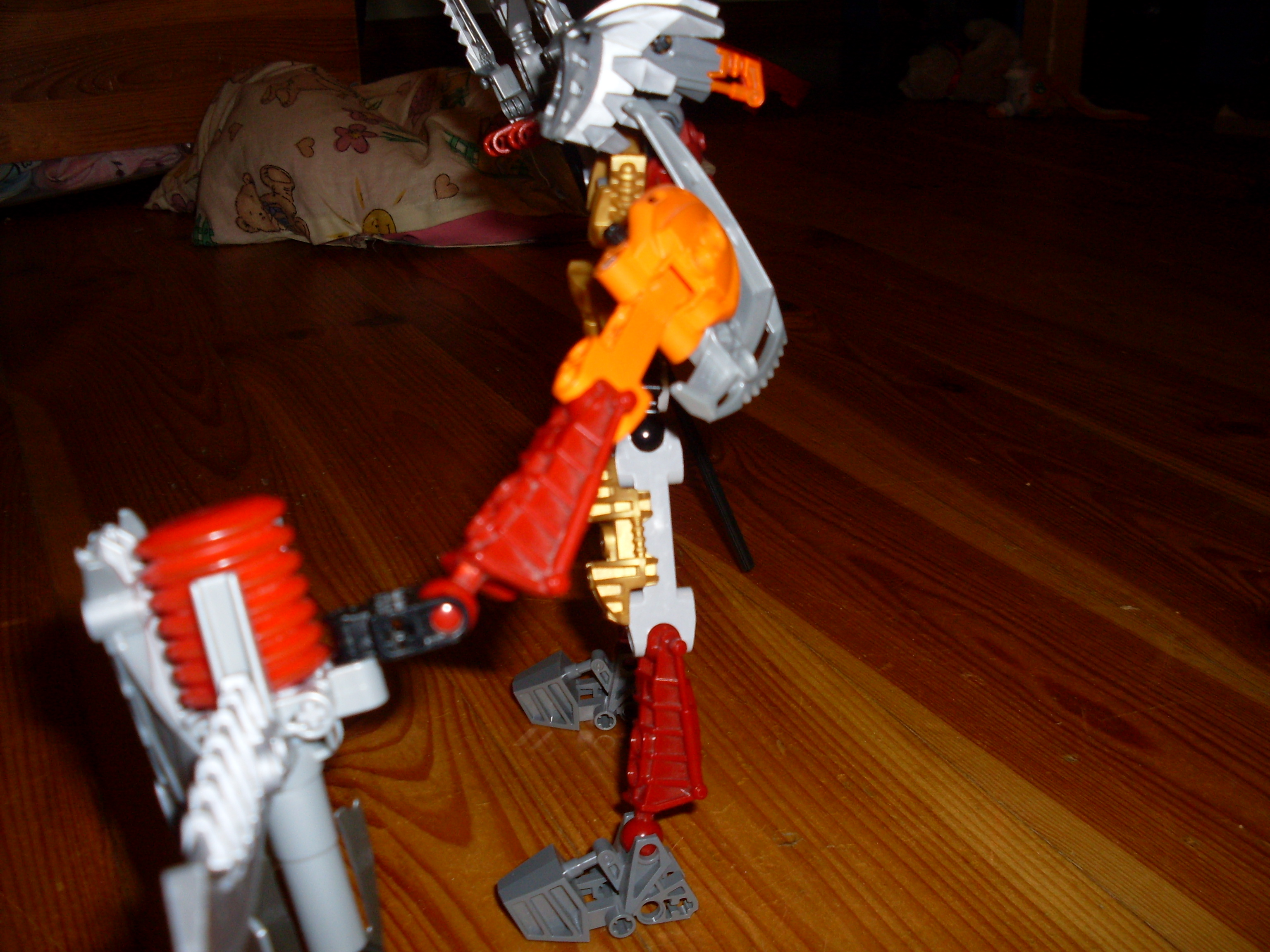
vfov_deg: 37.7
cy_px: 476
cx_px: 635
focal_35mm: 38
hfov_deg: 49.0
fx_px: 1394
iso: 100
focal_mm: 6.3
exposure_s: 1/45
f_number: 2.8
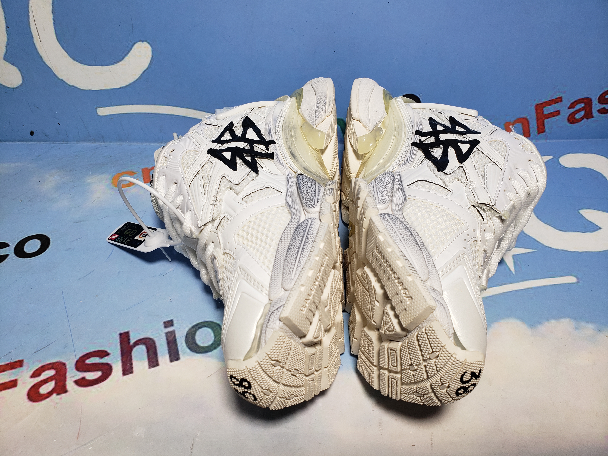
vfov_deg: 53.1
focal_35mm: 26
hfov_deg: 67.3
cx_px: 304
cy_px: 228
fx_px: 457
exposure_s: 1/272
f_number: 2.4
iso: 50
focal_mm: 4.3
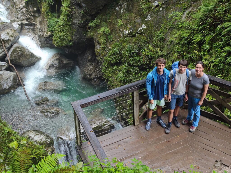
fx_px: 307
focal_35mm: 46
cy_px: 86
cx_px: 116
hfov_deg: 41.2
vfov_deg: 31.5
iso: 257
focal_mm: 8.72
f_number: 2.8
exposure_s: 1/84.1
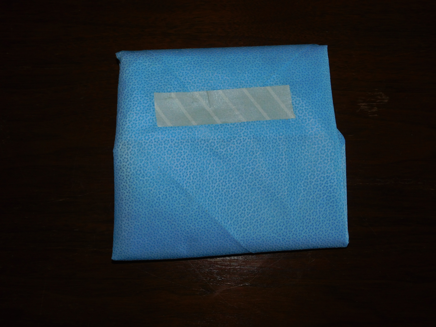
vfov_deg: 32.2
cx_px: 218
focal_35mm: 45
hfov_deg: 42.1
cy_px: 164
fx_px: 567
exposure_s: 1/30
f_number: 3.7
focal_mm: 8
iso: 200
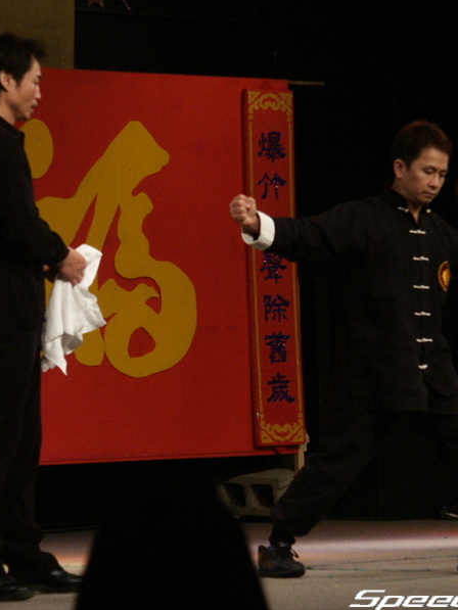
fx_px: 3756
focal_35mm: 213
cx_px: 229
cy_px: 306
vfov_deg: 9.3
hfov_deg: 7.0
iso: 200
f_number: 3.5
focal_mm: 40.23
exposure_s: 1/60
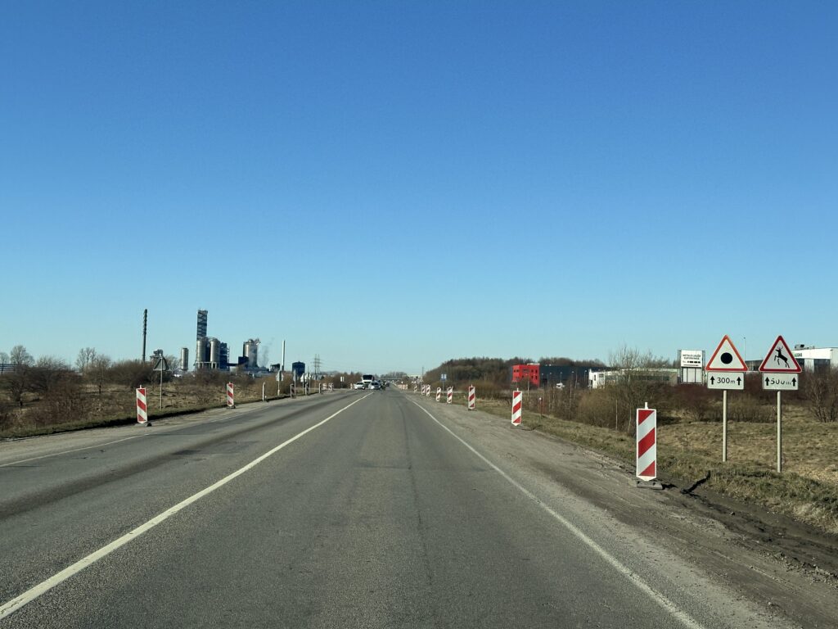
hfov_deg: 39.7
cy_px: 314
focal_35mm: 48
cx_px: 419
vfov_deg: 30.3
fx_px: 1162
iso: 64
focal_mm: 6.86
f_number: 1.78
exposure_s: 1/4016
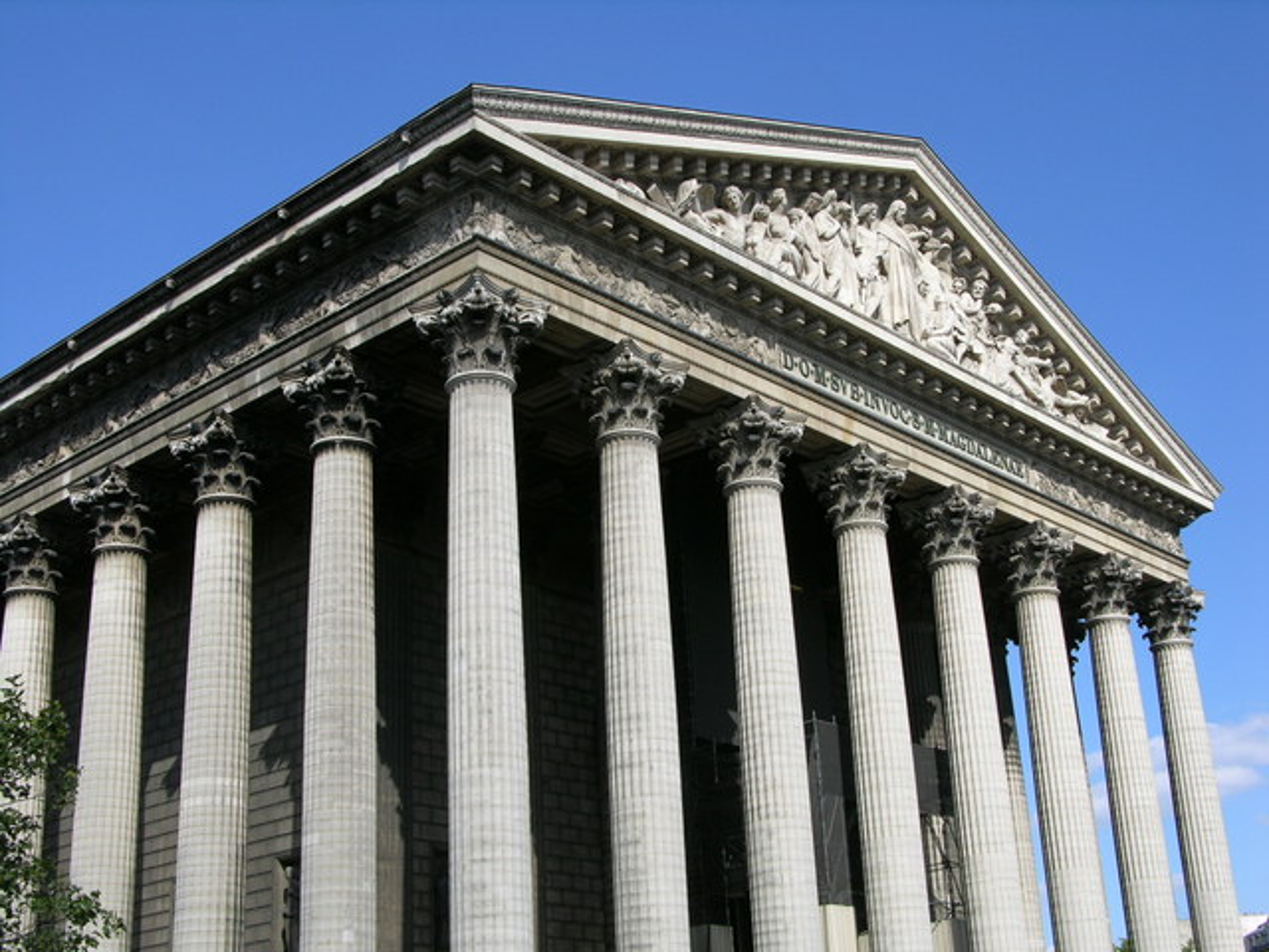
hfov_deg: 38.2
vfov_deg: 29.1
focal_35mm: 50
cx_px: 634
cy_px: 476
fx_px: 1833
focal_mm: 12.7
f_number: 6.8
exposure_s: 1/188
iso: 50
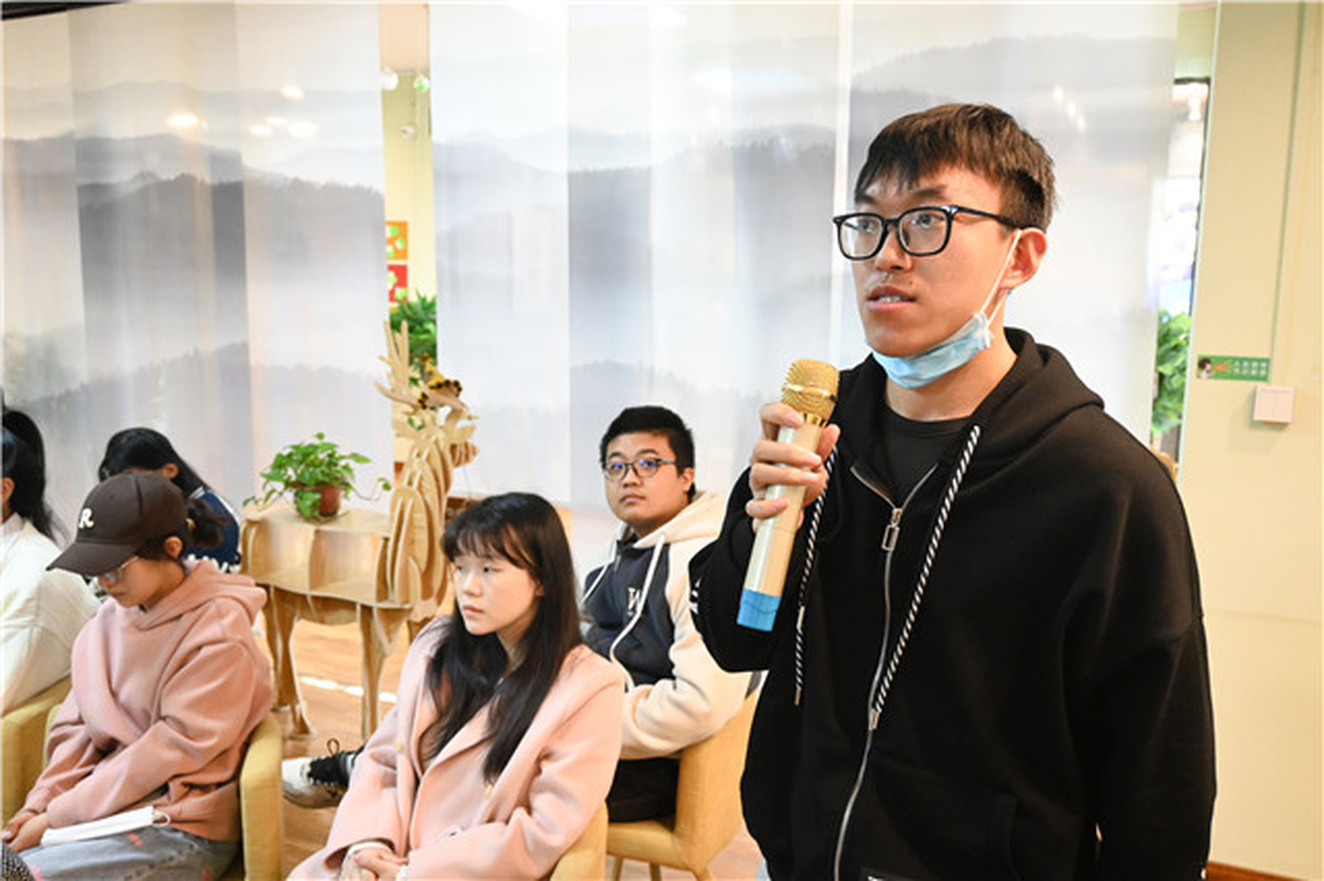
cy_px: 440
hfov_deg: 60.7
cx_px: 662
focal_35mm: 31
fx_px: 1130
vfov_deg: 42.6
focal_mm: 20.5
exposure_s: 1/100
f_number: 3.8
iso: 3200
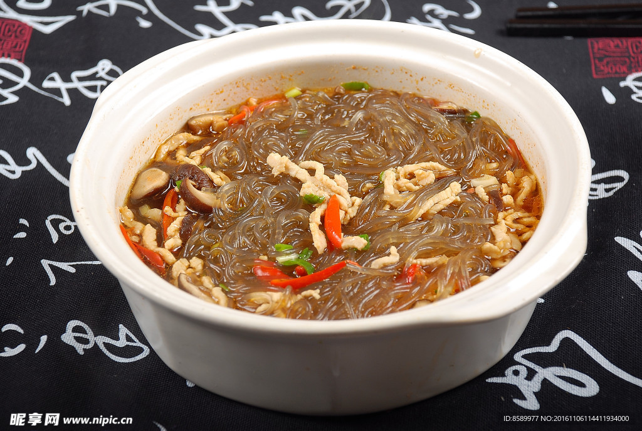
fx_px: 2010
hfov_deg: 18.1
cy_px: 216
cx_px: 321
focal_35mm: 112
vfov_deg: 12.2
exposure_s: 1/125
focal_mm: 75
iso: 100
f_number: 7.1
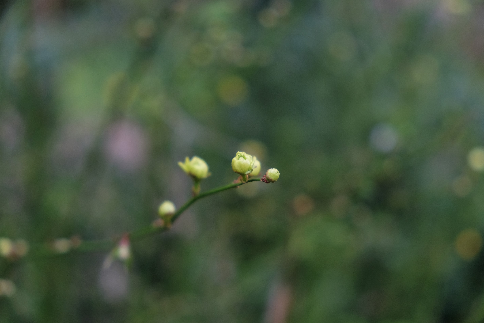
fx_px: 1116
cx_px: 242
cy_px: 162
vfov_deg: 16.5
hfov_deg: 24.5
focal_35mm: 83
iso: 200
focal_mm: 55
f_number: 4
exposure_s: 1/140
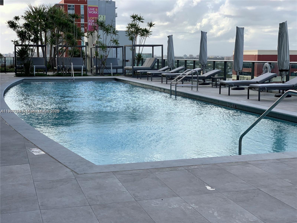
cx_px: 148
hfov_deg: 36.8
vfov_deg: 28.0
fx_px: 446
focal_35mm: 52
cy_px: 112
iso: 16
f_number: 2.4
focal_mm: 6
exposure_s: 1/675
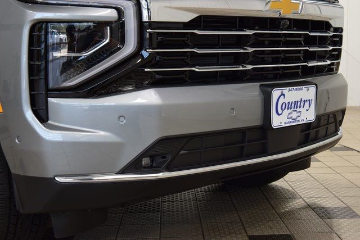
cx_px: 180
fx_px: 525
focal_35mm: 52
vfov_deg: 25.8
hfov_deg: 37.8
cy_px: 120
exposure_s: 1/15
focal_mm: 35
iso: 450
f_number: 6.3
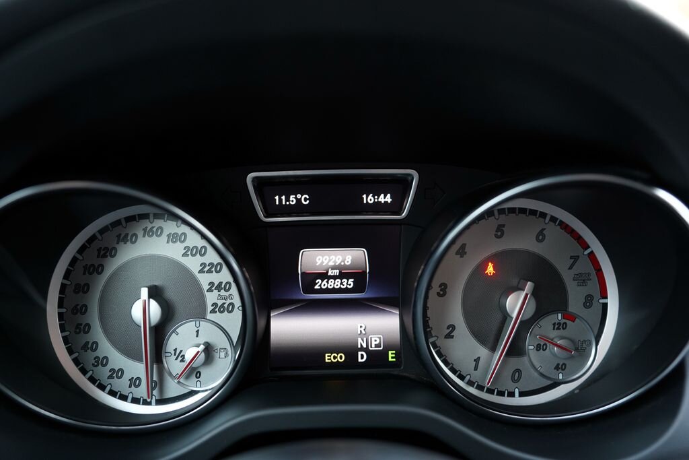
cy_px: 230
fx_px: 555
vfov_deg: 45.0
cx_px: 344
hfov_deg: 63.7
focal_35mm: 29
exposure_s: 1/60
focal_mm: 29
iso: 1600
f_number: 2.8
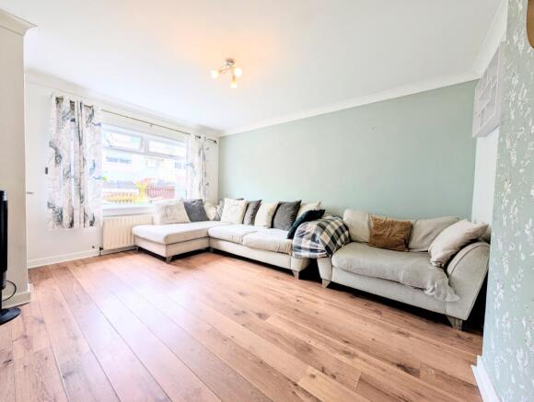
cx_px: 267
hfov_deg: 110.4
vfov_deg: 94.7
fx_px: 185
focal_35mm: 12
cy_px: 201
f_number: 1.7
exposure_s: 1/222
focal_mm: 2.02
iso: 42
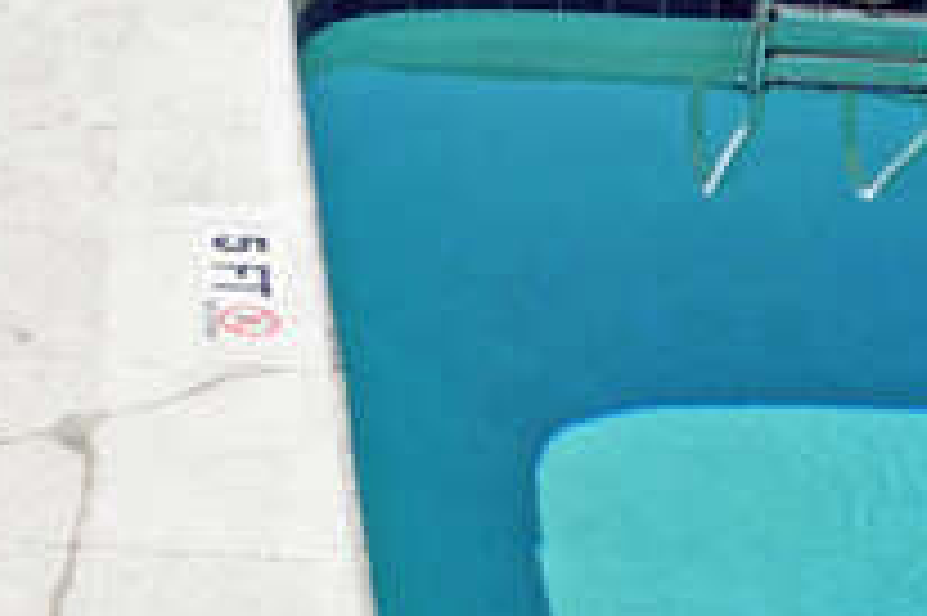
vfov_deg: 18.3
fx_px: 1724
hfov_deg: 27.8
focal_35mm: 67
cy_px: -270
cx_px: -63
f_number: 11
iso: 200
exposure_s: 1/500
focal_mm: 12
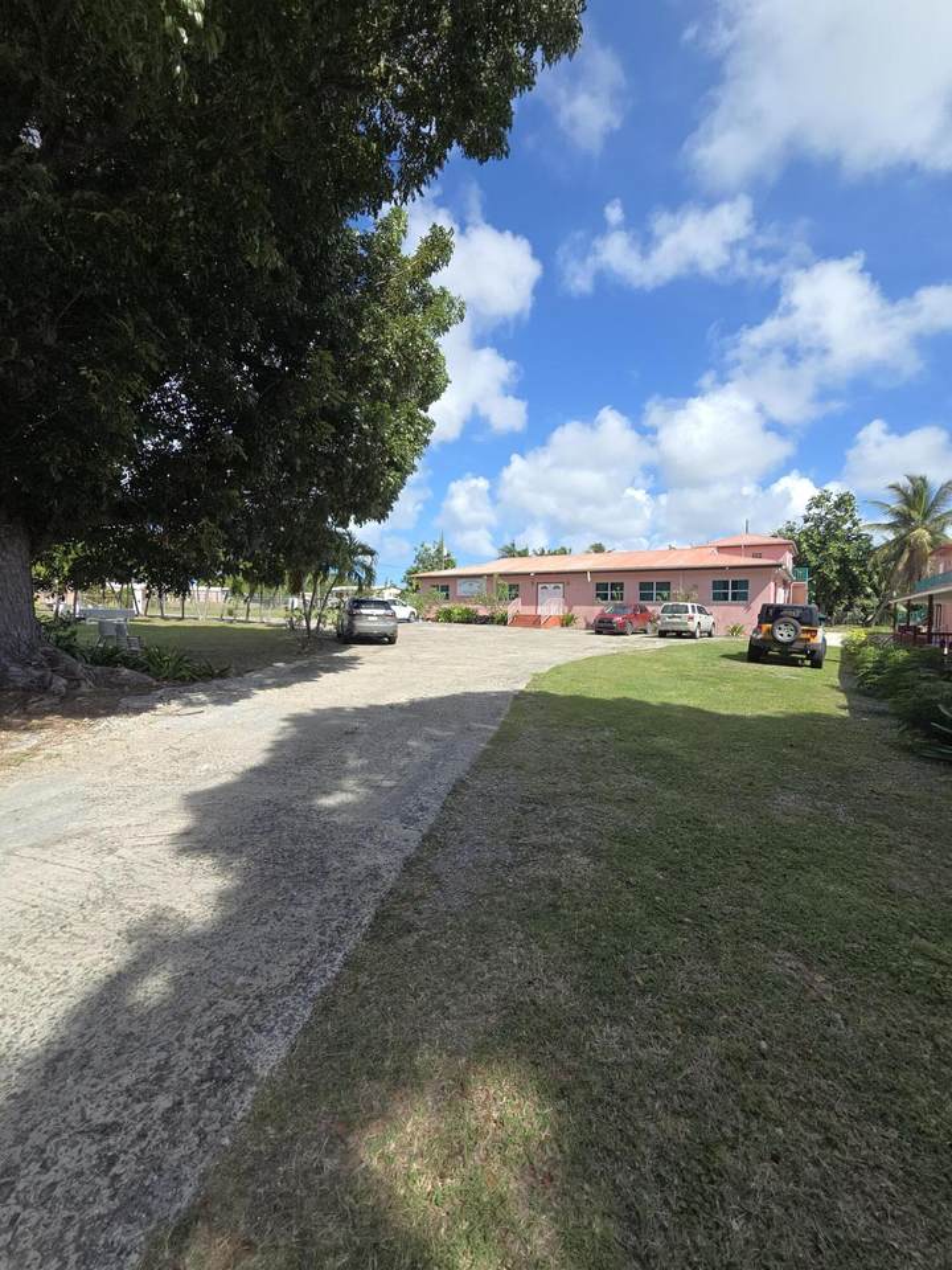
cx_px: 476
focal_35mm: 13
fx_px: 477
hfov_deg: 89.9
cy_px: 635
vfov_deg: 106.2
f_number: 2.2
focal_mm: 2.2
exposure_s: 1/1476
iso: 50
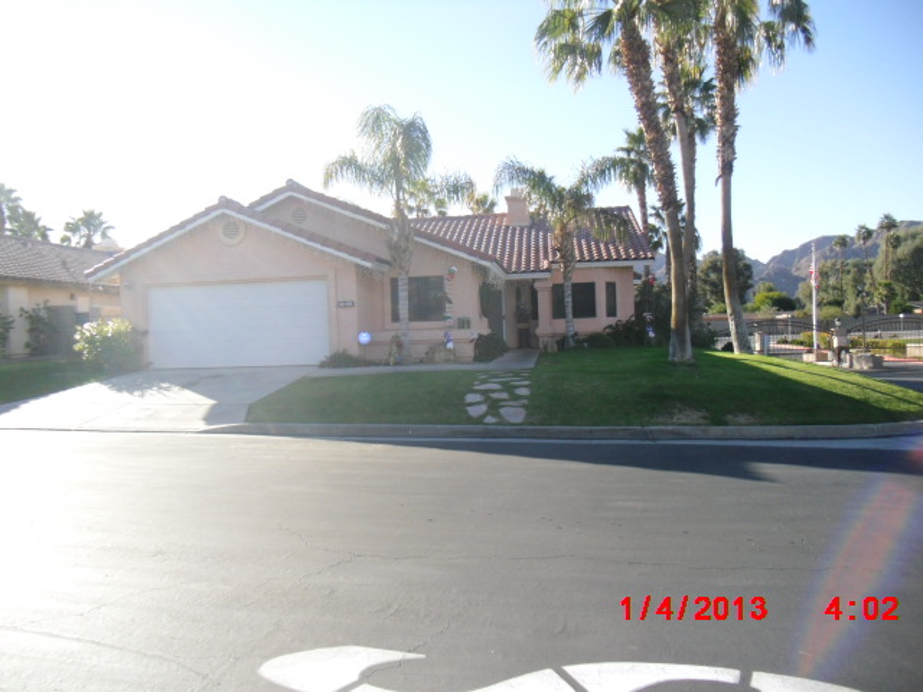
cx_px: 462
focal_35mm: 27
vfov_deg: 51.4
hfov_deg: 65.3
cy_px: 346
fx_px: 720
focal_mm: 4.9
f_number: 3.2
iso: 200
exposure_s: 1/800
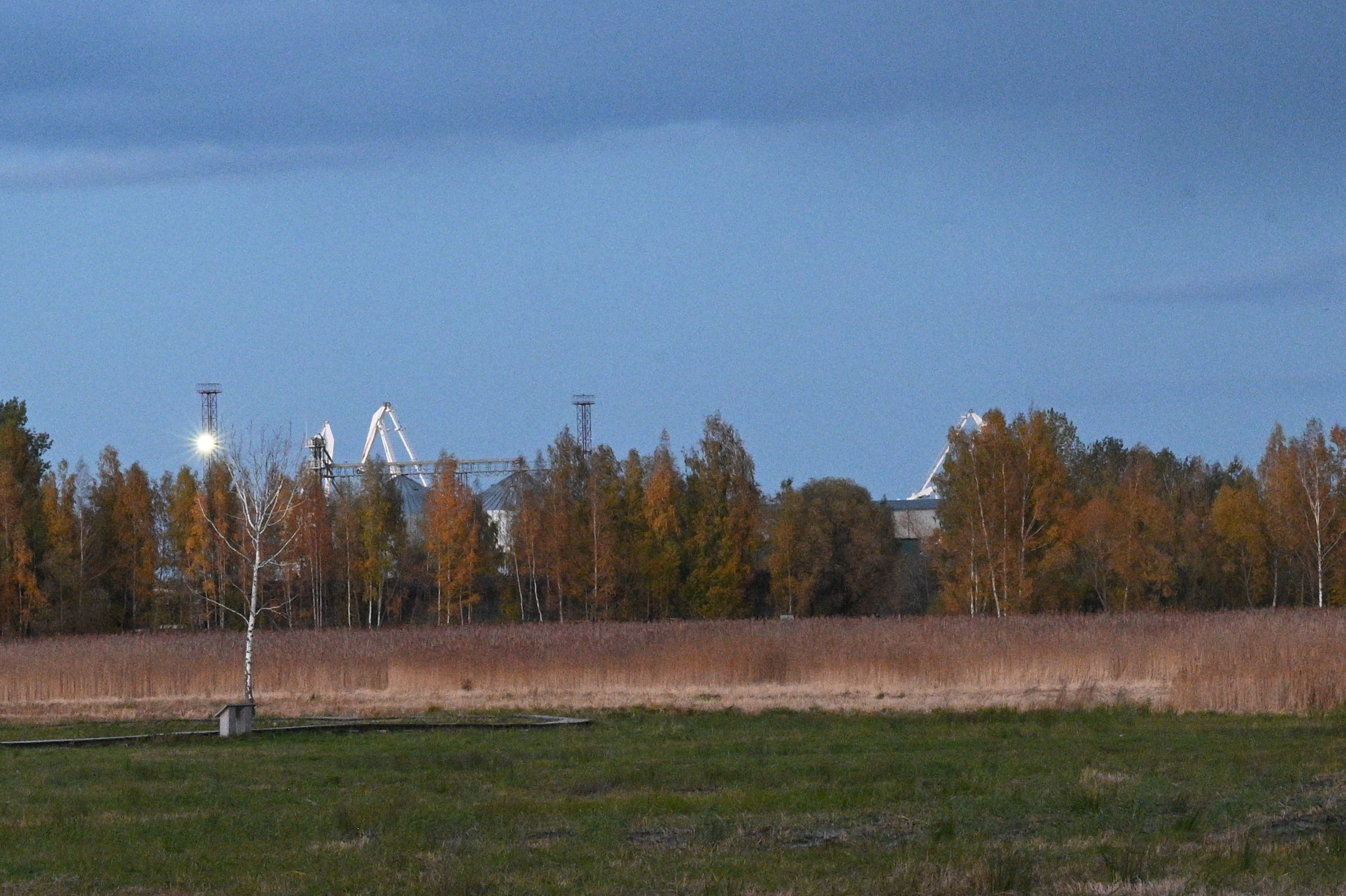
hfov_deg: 8.1
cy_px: 408
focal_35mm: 253
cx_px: 237
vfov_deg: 5.4
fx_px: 9453
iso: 8000
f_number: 16
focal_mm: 120
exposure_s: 1/15
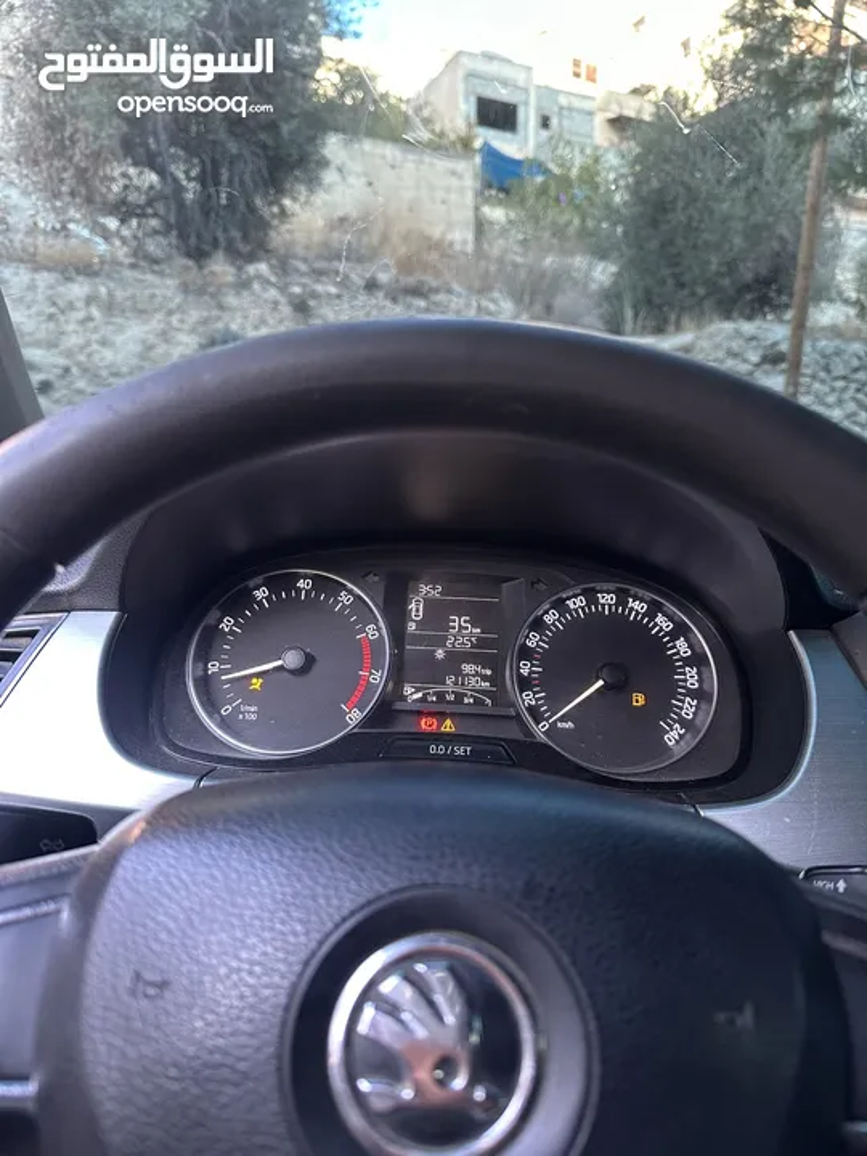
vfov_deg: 71.6
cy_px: 578
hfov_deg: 56.8
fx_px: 801
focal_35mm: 24
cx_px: 434
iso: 320
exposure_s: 1/60
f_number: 1.78
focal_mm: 6.86
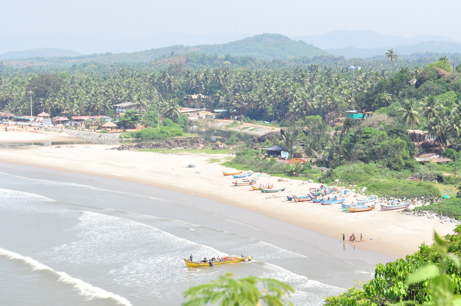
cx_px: 230
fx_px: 959
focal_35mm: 75
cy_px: 153
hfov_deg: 27.0
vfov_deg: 18.1
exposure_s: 1/4000
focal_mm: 50
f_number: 7.1
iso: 2500
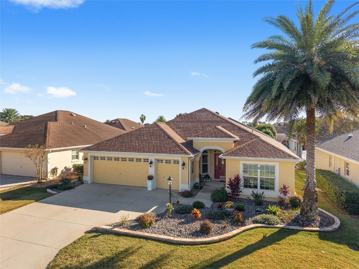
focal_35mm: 24
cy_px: 134
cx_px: 180
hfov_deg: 71.6
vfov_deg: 56.8
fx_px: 249
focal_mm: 8.67
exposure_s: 1/3200
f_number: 1.8
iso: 180
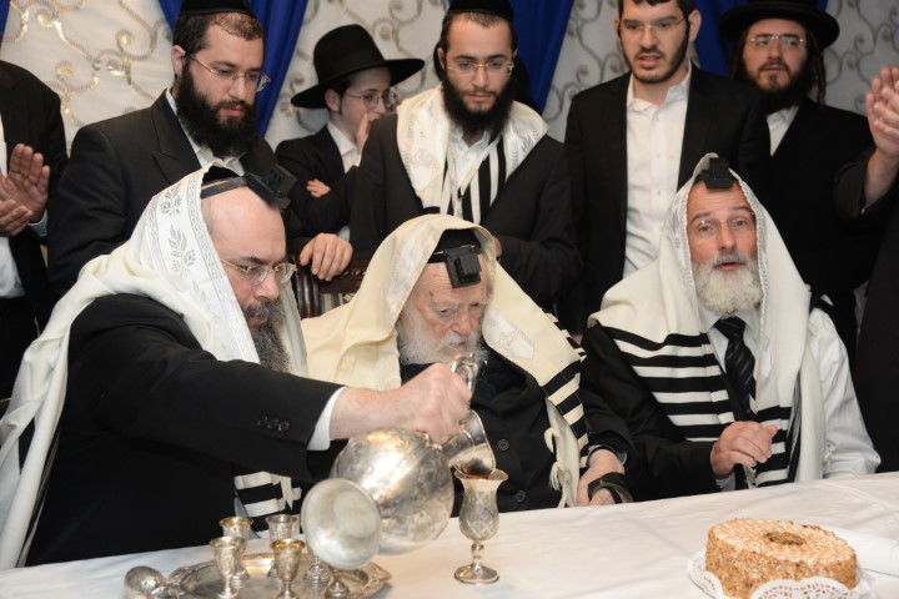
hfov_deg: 39.6
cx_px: 450
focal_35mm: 50
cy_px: 300
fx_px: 1249
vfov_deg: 27.0
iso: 1250
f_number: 4.5
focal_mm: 50
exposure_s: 1/100
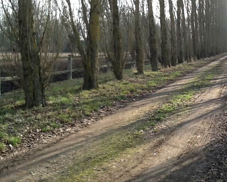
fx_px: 383
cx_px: 145
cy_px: 70
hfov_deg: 32.8
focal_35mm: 57
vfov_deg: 26.6
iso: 40
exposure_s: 1/338
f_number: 2.4
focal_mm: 2.03
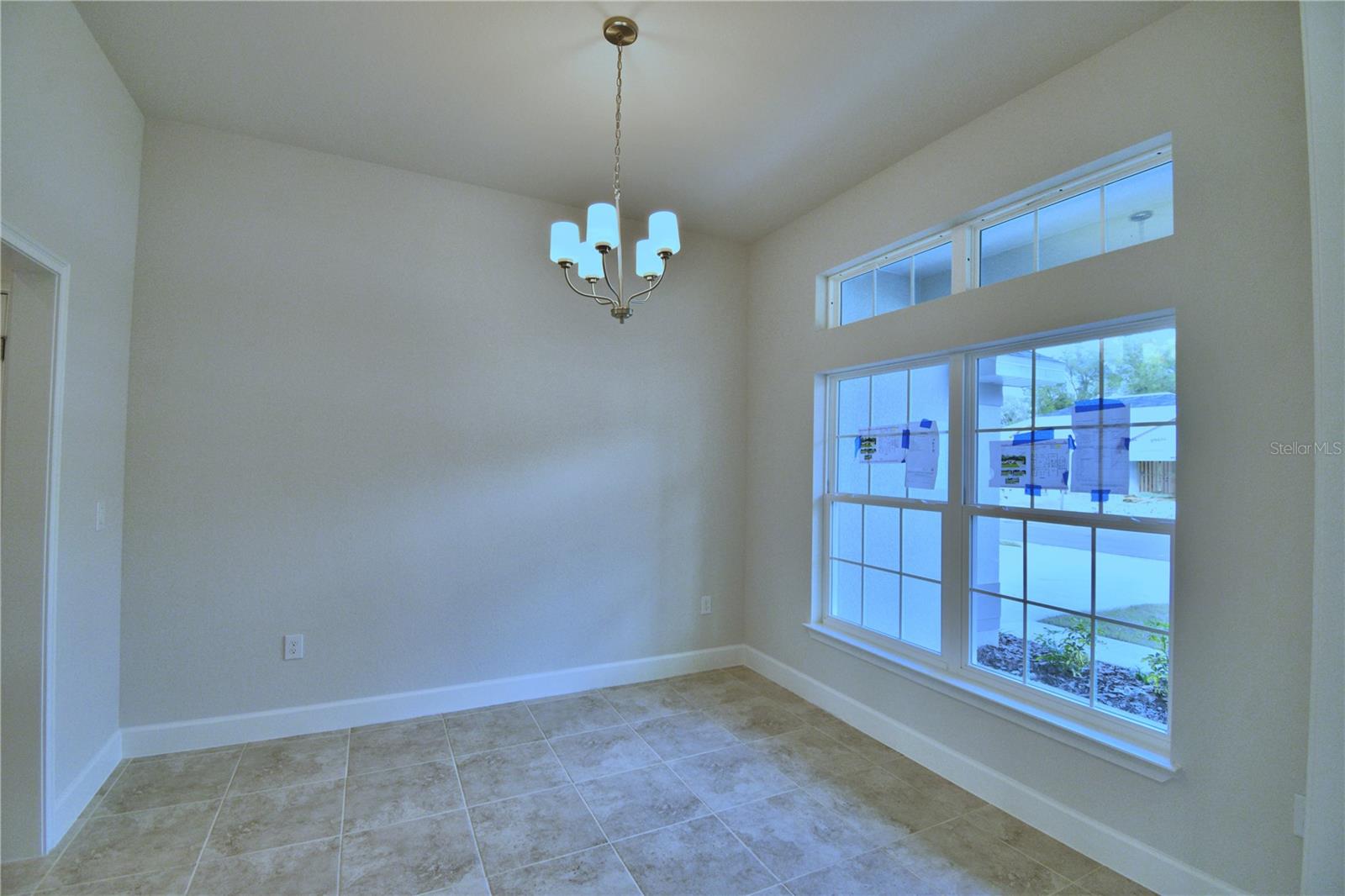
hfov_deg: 100.4
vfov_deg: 77.3
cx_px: 672
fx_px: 560
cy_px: 448
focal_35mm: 15
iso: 200
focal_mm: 10
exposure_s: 1/125
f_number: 4.5
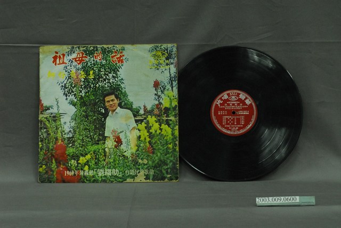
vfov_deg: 15.2
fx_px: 853
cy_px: 114
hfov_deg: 22.6
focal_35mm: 90
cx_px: 170
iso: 1000
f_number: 10
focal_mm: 60
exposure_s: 1/20
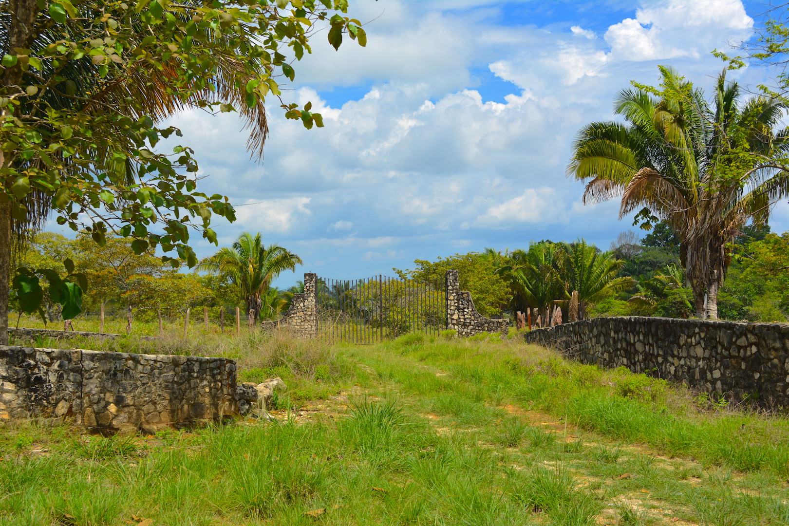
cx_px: 394
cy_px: 263
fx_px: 1052
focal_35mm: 48
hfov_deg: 41.1
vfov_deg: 28.1
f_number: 9
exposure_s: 1/320
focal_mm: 32
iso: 100
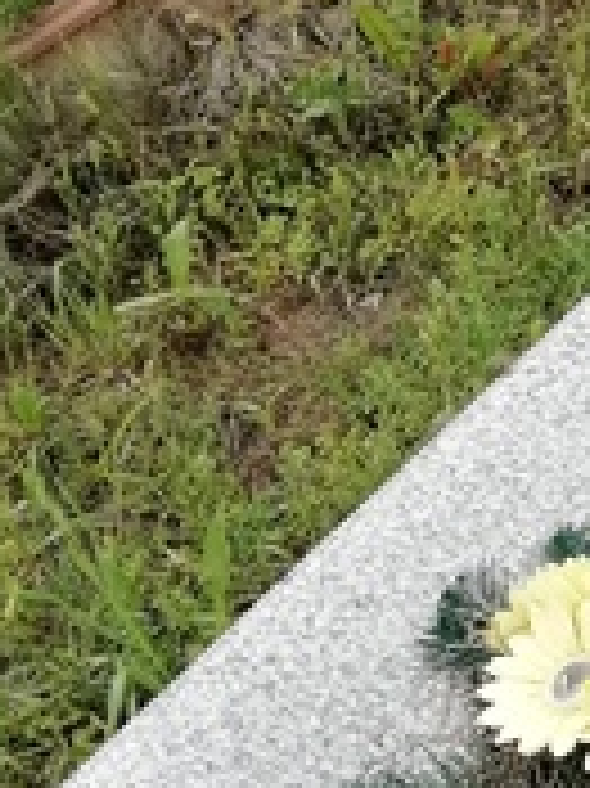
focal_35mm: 95
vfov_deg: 20.6
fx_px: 2162
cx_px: 1027
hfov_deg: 14.0
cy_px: 302
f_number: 2.2
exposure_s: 1/321
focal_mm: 3.21
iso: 50
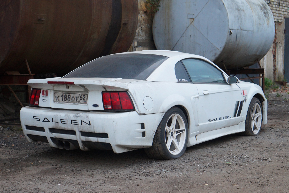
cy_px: 96
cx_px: 144
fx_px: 421
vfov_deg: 25.8
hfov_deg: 37.9
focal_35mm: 52
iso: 800
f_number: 4
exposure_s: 1/160
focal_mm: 35
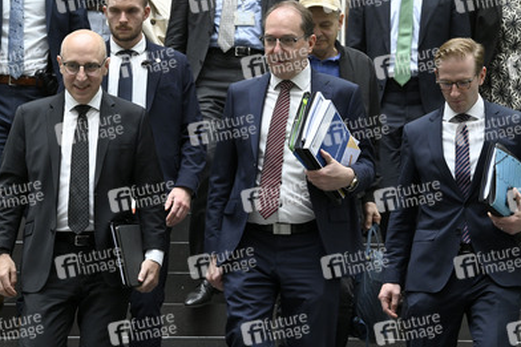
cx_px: 240
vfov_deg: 6.0
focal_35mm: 230
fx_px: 3327
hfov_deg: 9.0
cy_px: 164
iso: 4000
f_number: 7.1
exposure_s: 1/800
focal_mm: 200
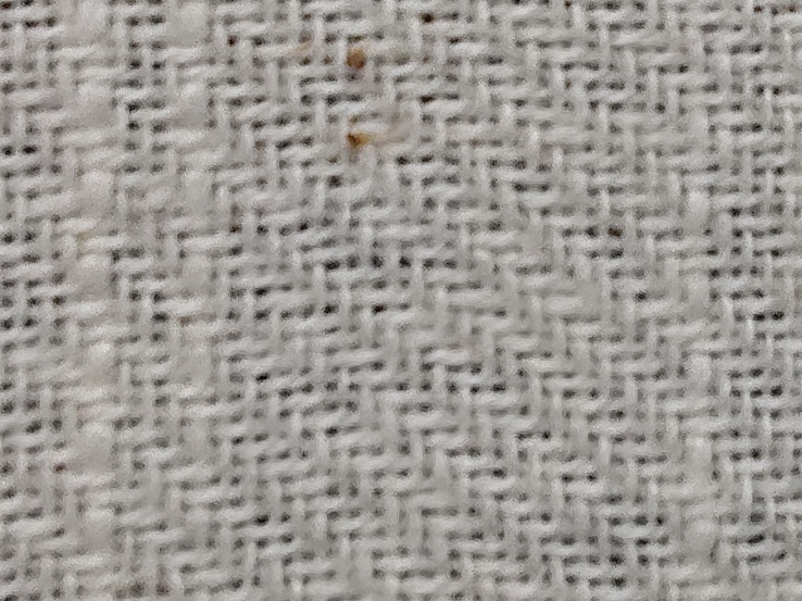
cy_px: -110
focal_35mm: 115
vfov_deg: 12.6
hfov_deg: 16.9
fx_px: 2664
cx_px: 741
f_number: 2
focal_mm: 2.78
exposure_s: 1/100
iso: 250
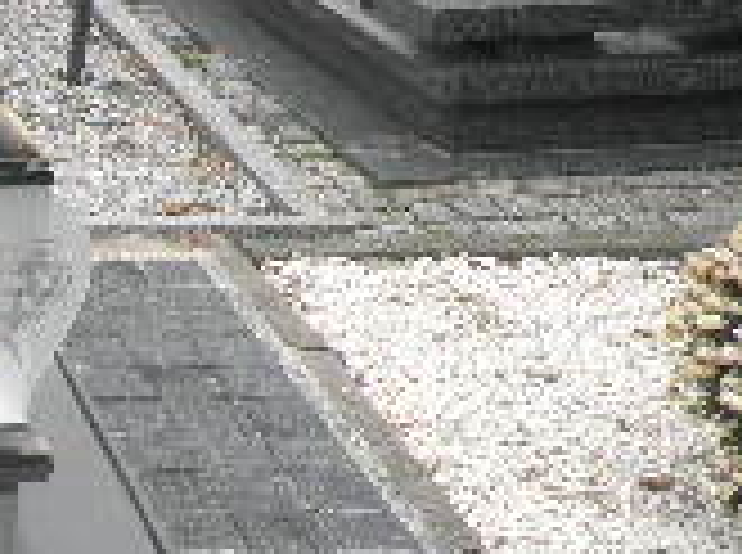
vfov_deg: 13.8
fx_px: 2246
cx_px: -486
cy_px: 595
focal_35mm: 105
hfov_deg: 16.5
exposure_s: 1/60
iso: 64
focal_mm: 5
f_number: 3.5
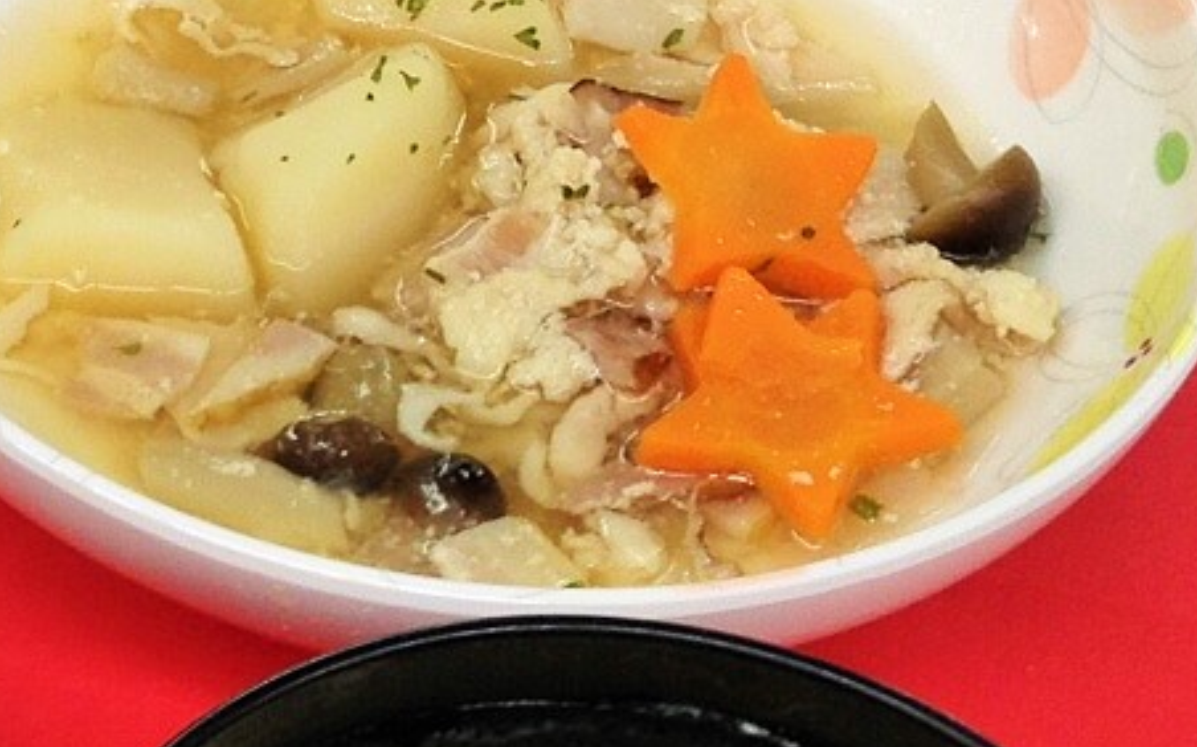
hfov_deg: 15.1
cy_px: 389
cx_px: -246
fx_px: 4369
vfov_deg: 9.8
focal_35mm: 134
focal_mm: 4.28
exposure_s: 1/40
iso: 50
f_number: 2.4
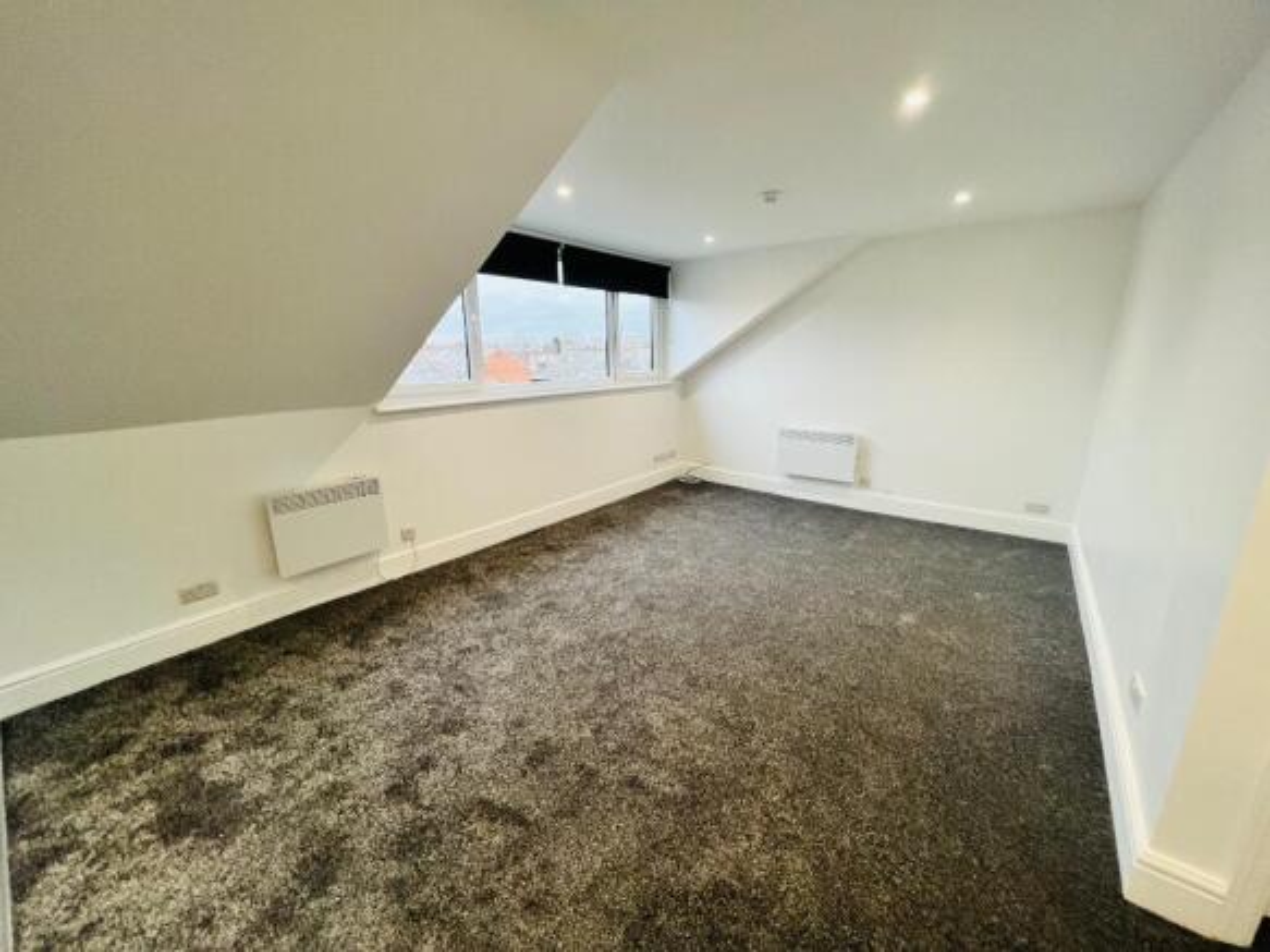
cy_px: 476
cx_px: 635
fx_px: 477
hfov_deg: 106.2
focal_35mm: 13
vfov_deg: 89.9
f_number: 1.8
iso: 160
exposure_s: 1/100
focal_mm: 1.57
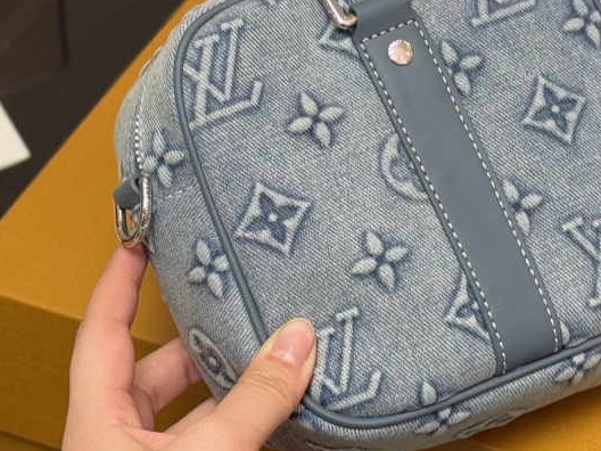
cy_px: 90
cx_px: 534
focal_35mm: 131
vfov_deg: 11.3
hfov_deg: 14.9
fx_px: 2274
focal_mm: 6.76
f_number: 1.78
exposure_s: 1/50
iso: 80
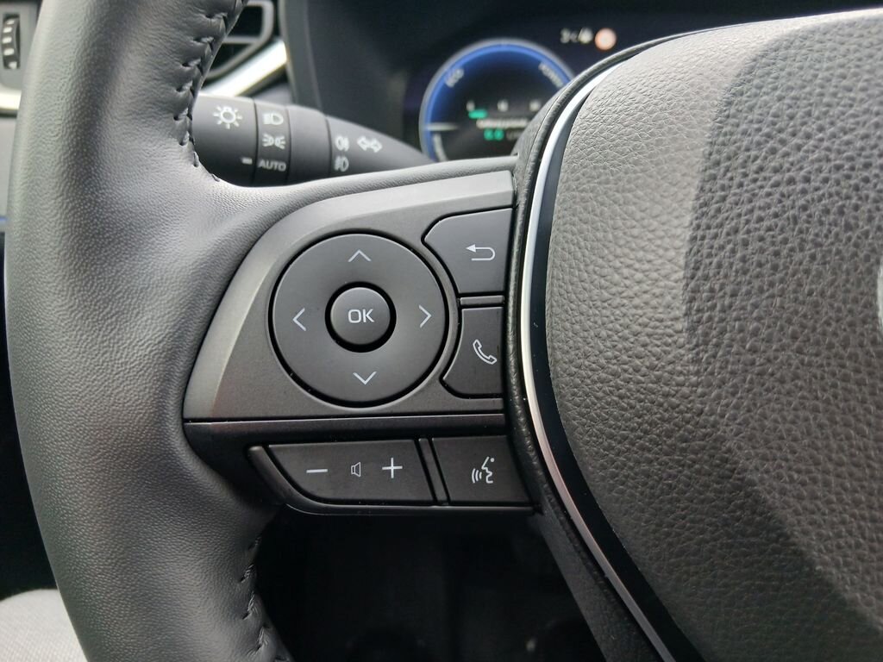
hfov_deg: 67.3
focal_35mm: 26
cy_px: 331
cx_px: 442
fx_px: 663
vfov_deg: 53.1
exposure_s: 1/50
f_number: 1.8
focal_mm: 3.98
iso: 160
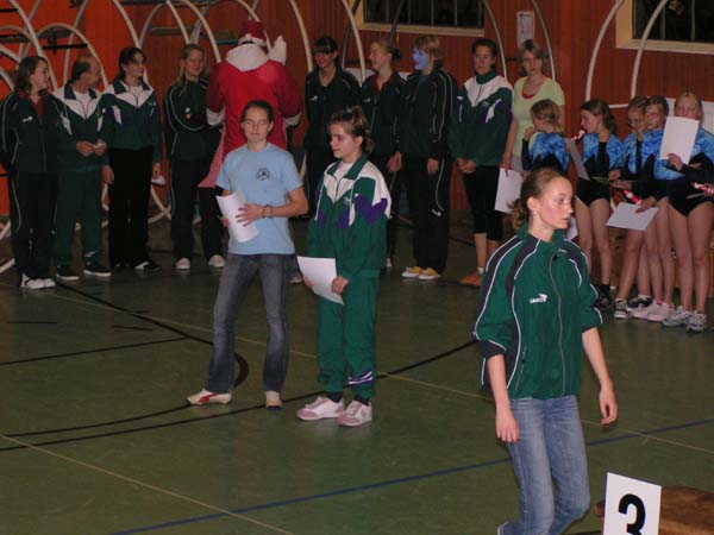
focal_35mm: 119
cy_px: 268
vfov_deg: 12.5
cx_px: 357
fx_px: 2455
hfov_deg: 16.6
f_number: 3.5
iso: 200
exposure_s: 1/125
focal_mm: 18.2
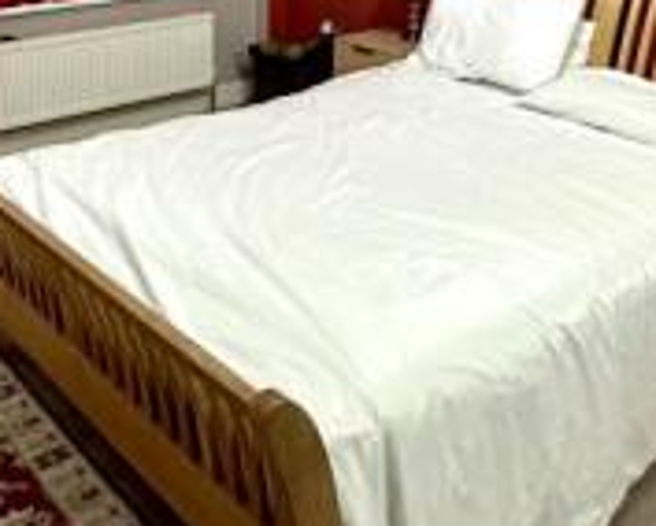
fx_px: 875
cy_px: 6
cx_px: 272
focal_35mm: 45
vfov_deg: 31.1
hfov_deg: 41.0
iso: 500
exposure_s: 1/50
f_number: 2.2
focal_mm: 2.22
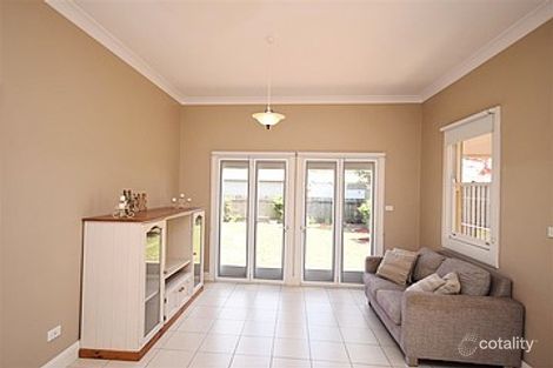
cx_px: 276
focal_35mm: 20
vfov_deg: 63.2
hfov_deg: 85.4
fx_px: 299
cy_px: 184
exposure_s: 1/125
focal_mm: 13
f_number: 5.6
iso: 320
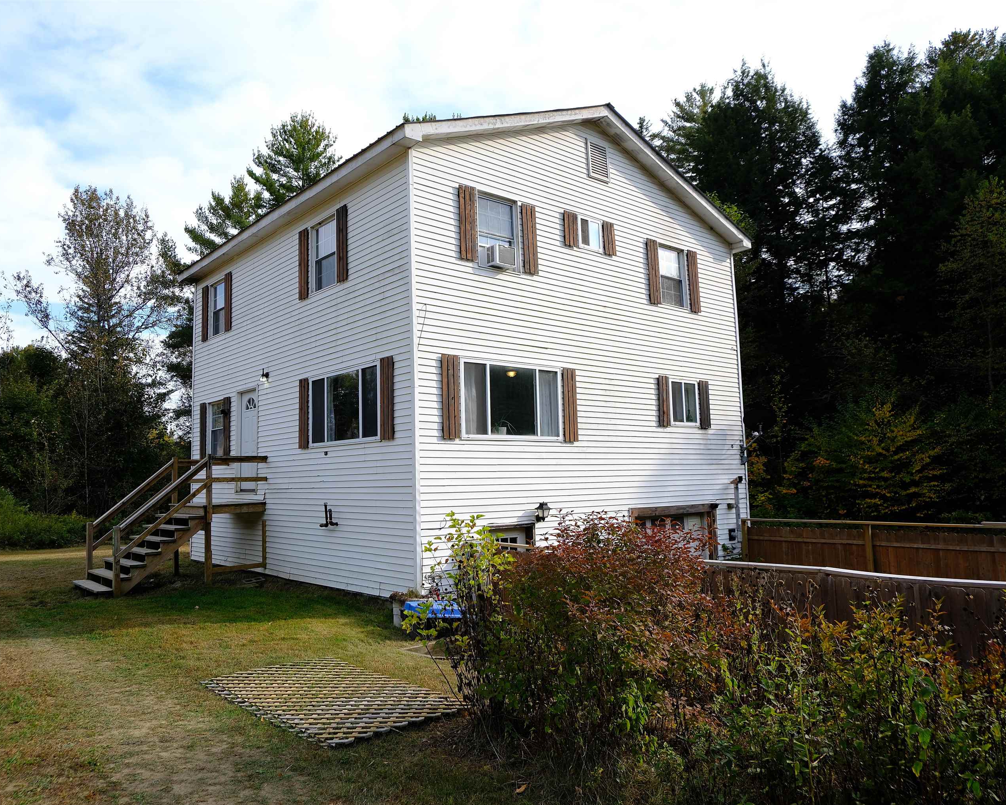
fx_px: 774
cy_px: 404
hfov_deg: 65.6
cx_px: 424
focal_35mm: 26
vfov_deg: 54.9
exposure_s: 1/250
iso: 160
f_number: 5.6
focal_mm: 15
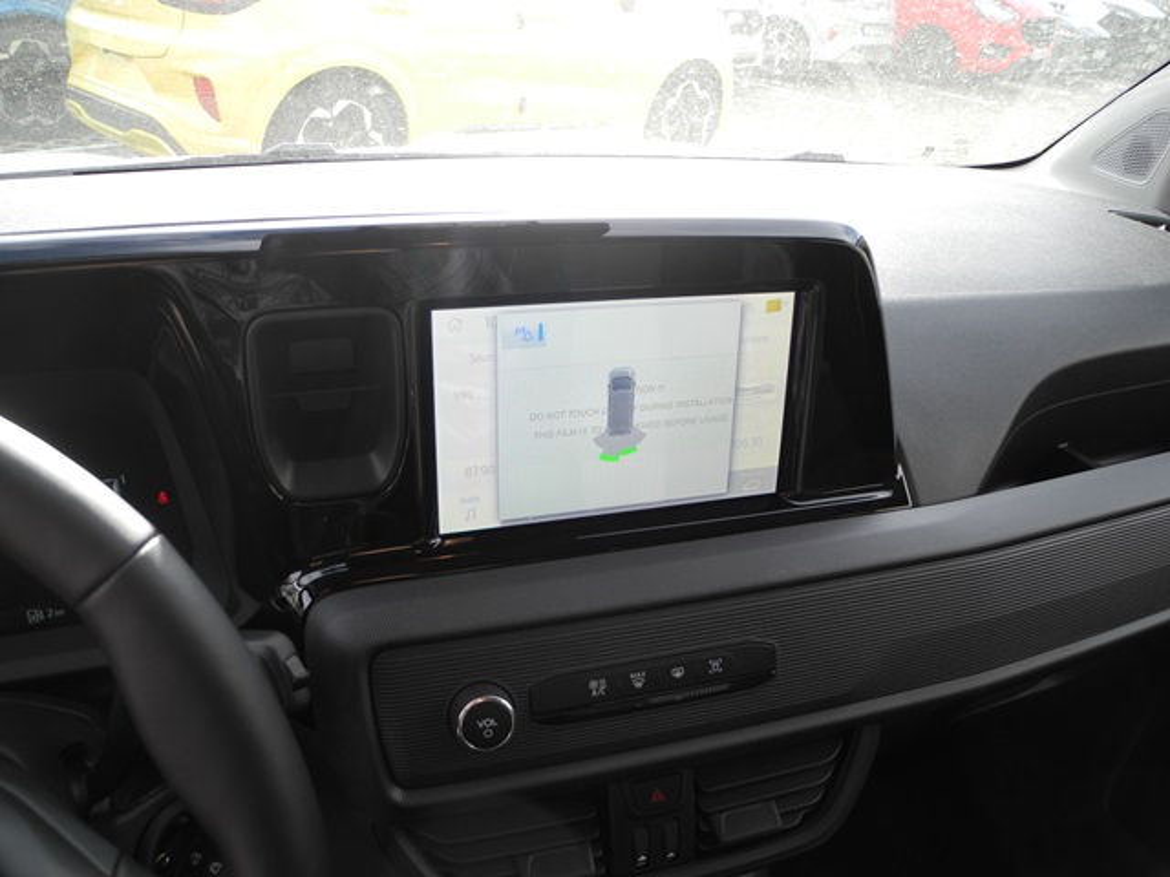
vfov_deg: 49.7
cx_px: 585
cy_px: 438
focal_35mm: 28
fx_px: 946
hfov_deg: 63.4
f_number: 2.8
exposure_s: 1/160
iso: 100
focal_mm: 6
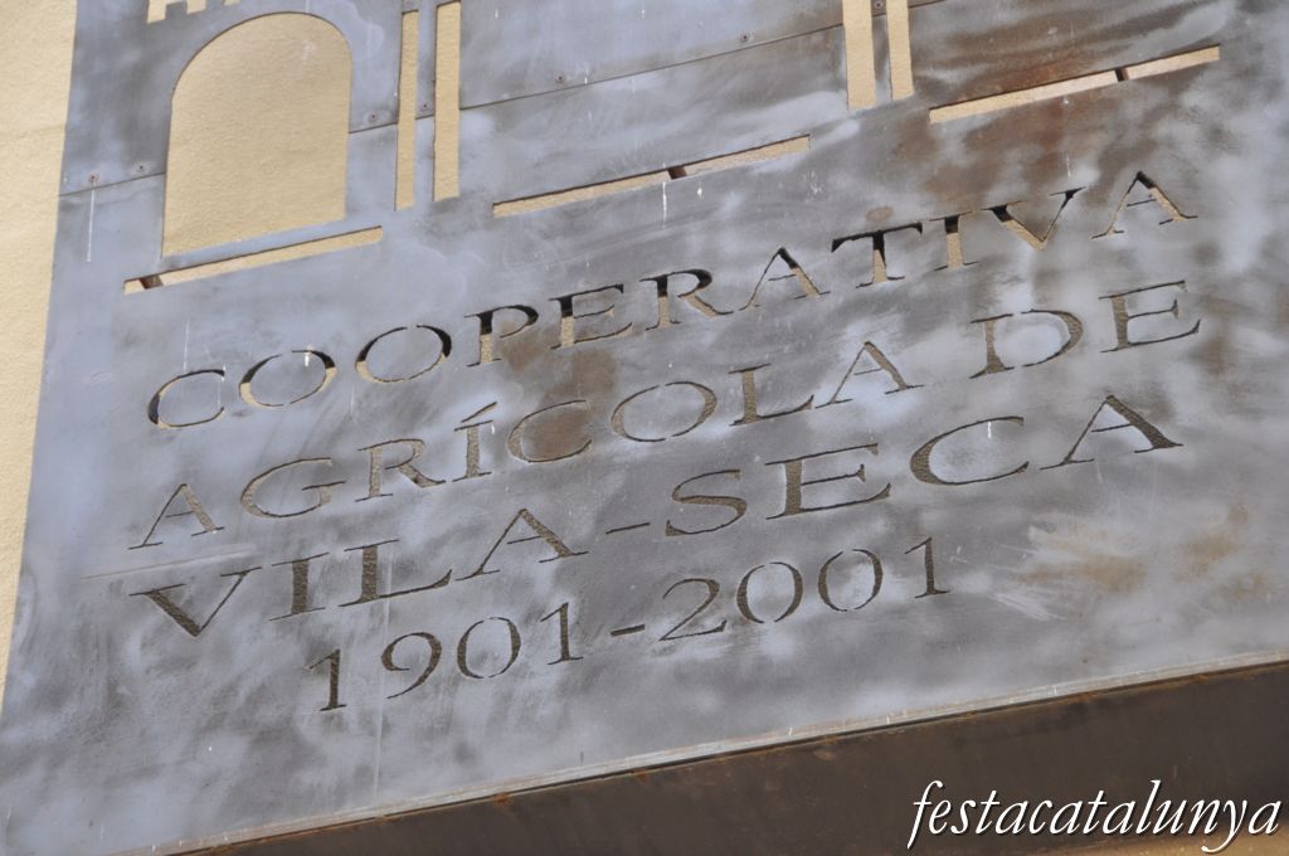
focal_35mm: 105
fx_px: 3755
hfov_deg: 19.5
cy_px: 428
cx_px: 644
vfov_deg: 13.0
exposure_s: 1/125
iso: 500
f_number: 5
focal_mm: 70
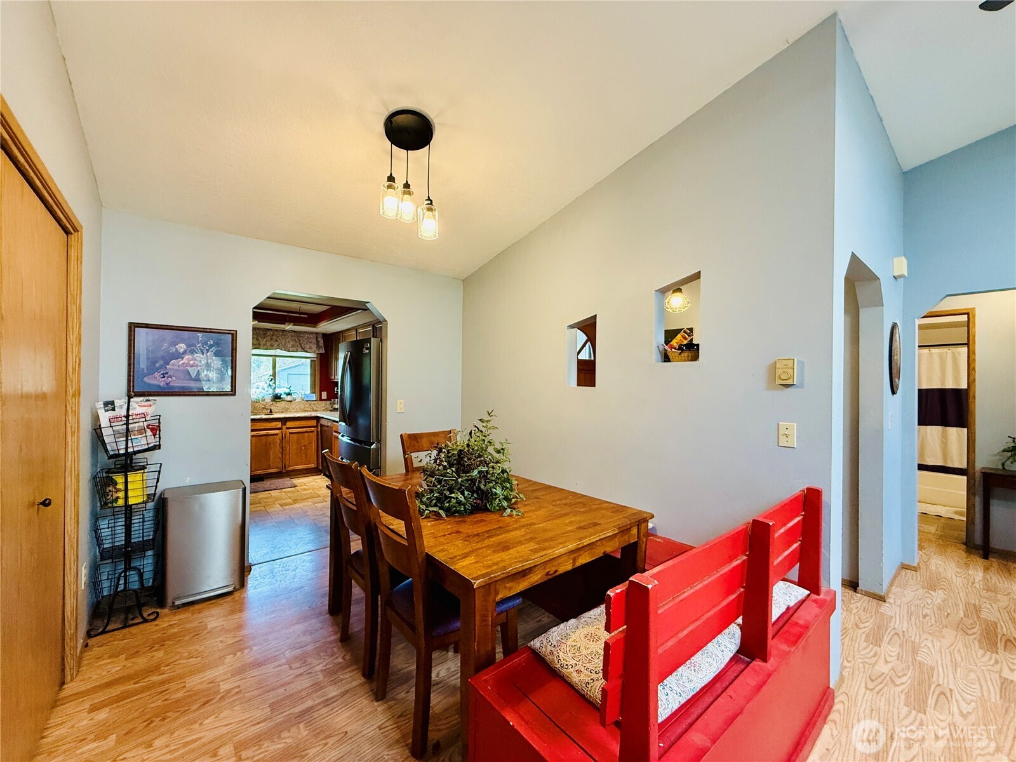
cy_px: 381
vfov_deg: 85.7
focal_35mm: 14
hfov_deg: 102.1
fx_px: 411
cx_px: 508
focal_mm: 2.22
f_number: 2.2
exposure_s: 1/111
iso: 400
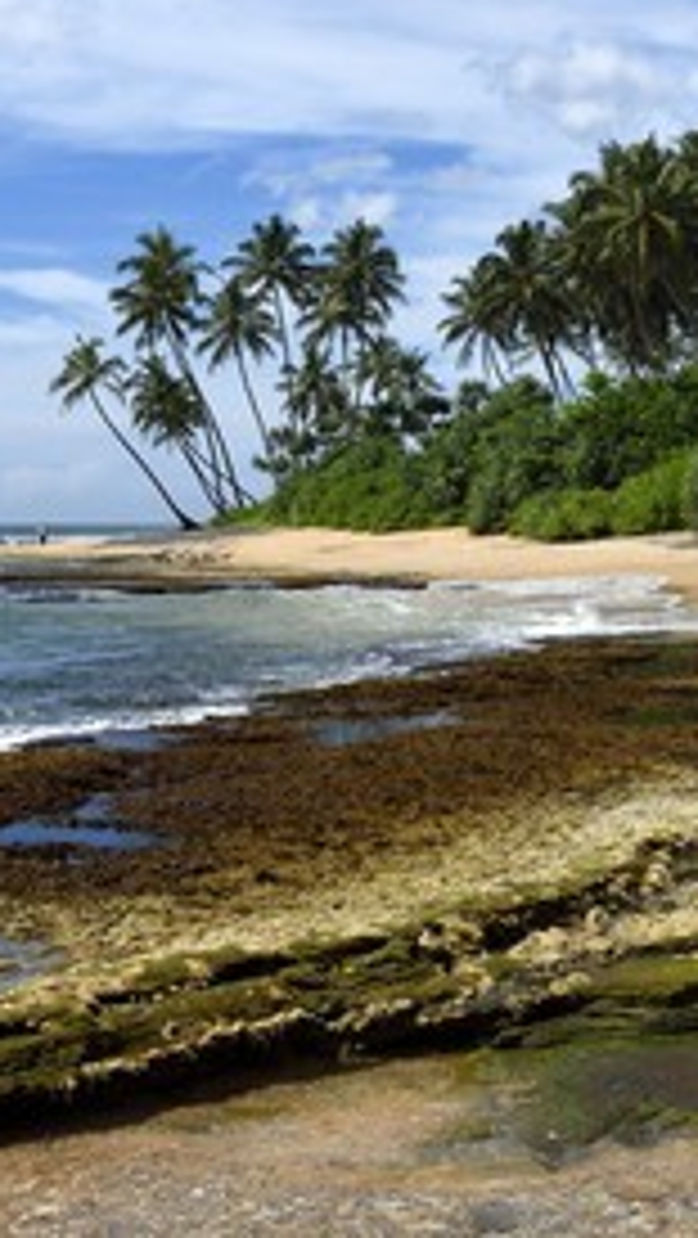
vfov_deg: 32.8
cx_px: 288
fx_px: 2103
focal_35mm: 64
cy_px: 626
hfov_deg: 18.8
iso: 200
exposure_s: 1/200
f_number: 16
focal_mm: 40
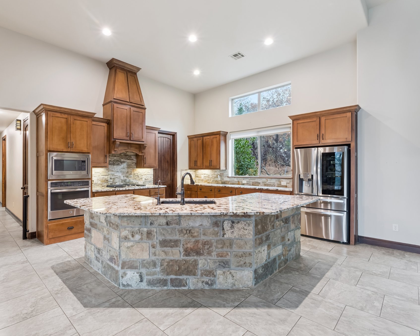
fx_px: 224
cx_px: 186
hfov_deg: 86.0
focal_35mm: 18
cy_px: 168
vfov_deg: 73.7
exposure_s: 1/8
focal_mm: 10.6
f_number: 8
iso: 200
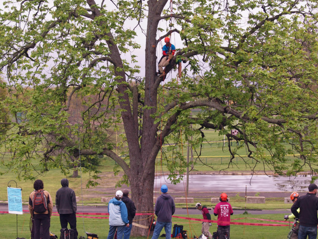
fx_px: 919
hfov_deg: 19.6
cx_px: 146
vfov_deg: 14.8
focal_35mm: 100
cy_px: 112
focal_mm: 40
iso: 200
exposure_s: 1/250
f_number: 5.6
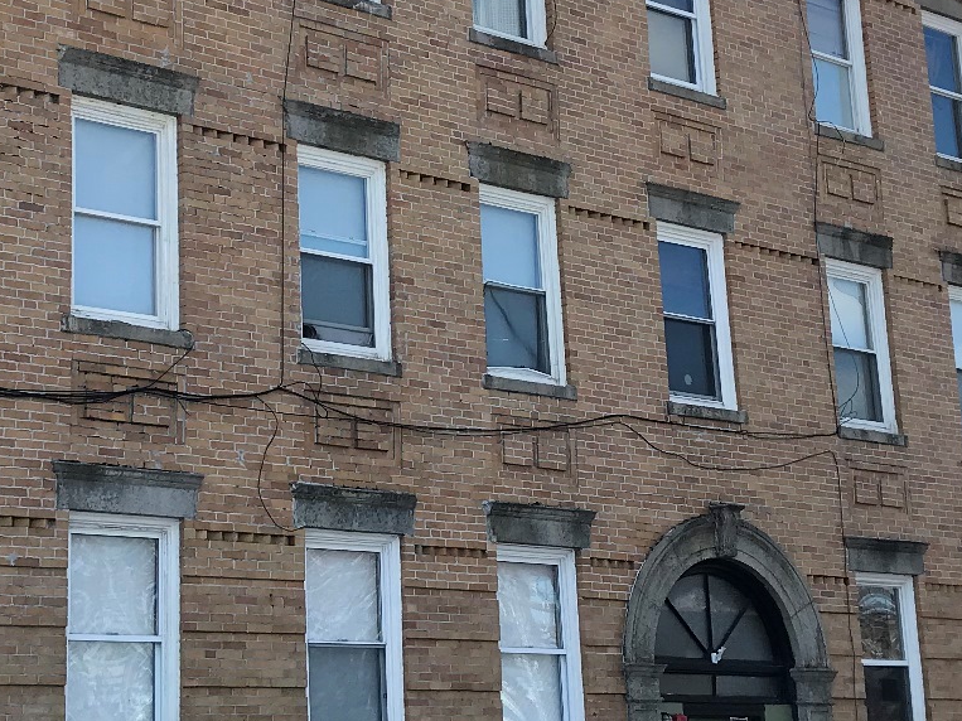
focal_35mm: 74
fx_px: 2056
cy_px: 248
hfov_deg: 26.3
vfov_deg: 19.8
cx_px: 388
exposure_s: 1/1294
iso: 20
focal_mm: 3.99
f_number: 1.8
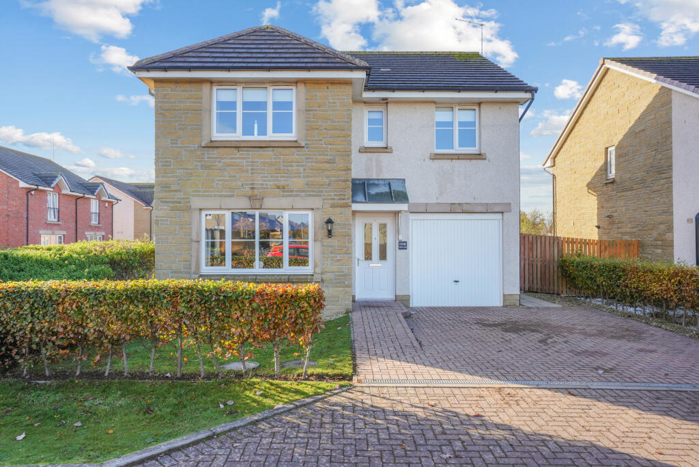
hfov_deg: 73.7
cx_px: 350
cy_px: 234
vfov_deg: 53.1
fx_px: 466
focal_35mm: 24
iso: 250
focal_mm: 24
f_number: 8
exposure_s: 1/80
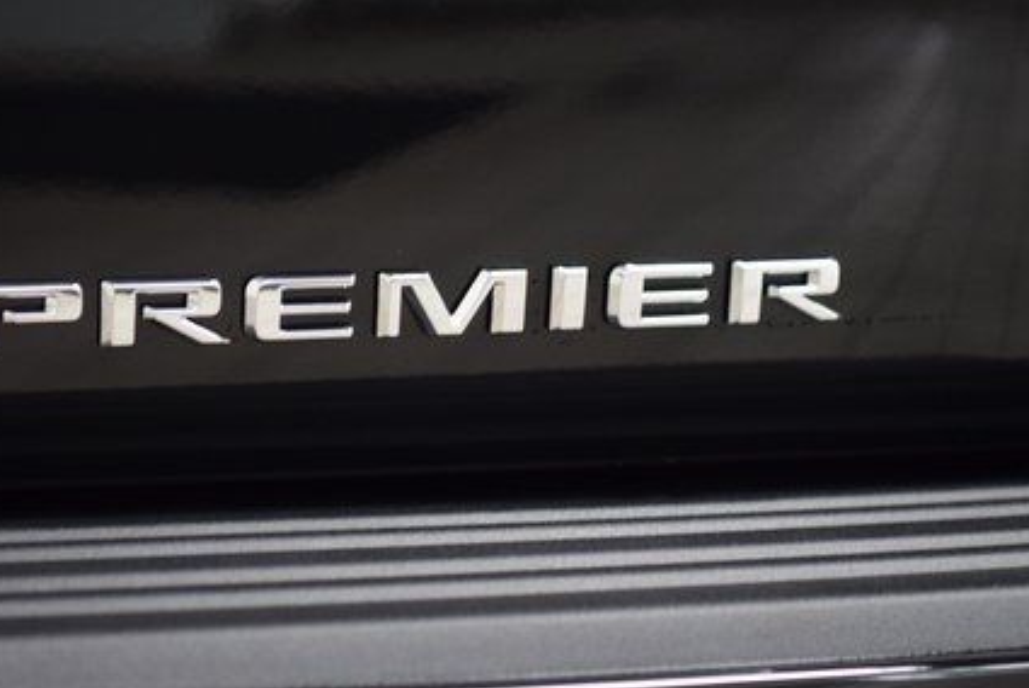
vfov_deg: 8.7
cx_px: 409
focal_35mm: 158
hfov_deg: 13.0
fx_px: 4519
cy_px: 321
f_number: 2.8
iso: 1600
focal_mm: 70
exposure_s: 1/60
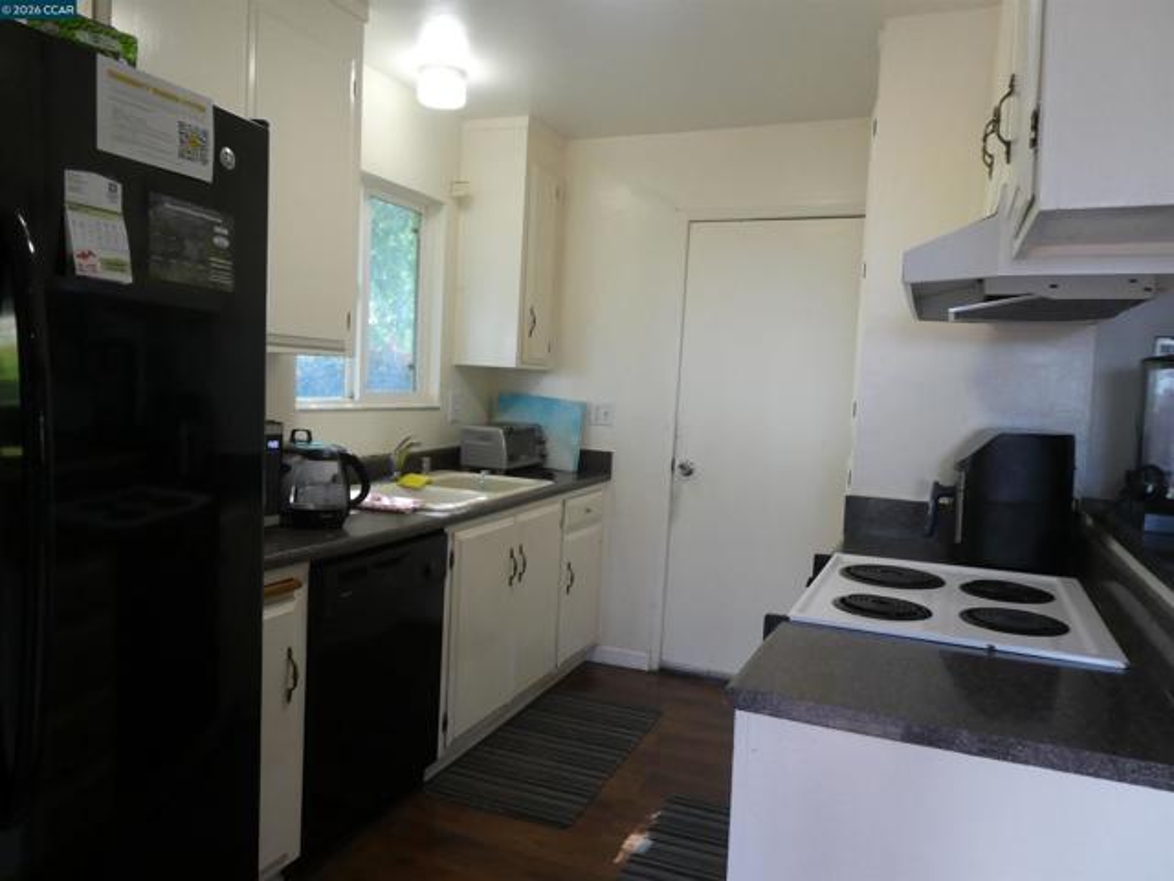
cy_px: 440
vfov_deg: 56.8
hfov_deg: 71.6
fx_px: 814
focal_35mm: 24
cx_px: 587
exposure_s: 1/60
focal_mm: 4.3
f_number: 3.3
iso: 320
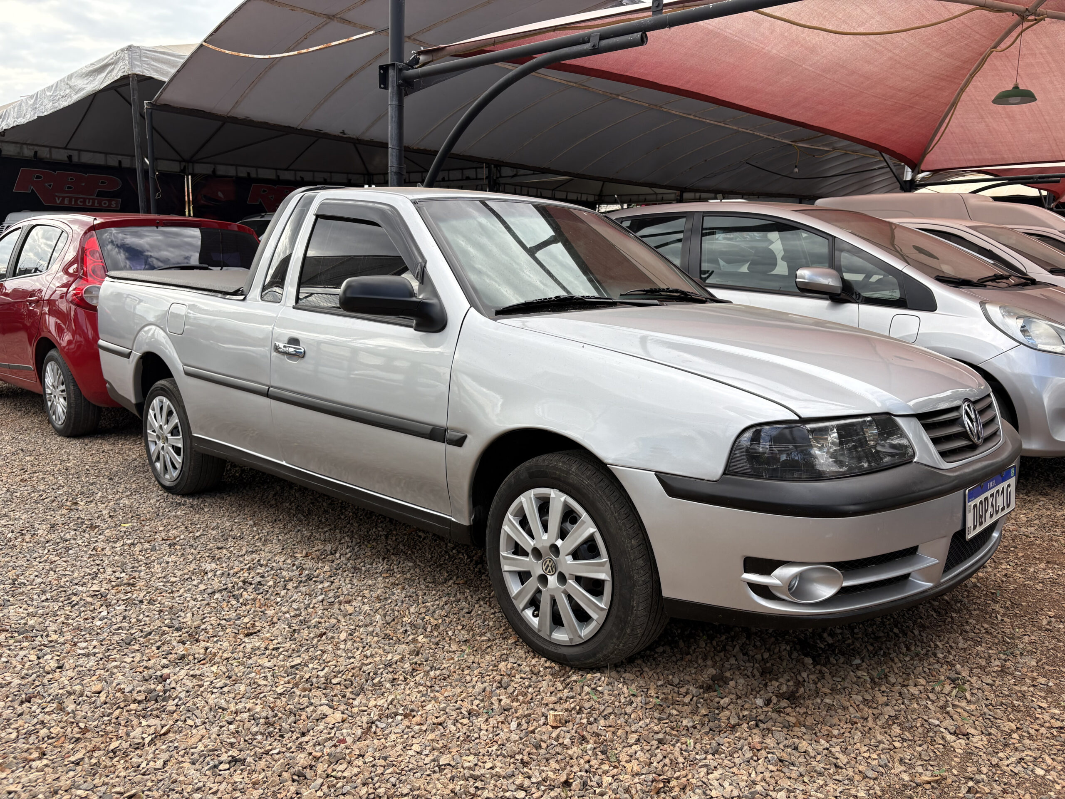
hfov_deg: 67.3
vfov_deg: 53.1
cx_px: 532
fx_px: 800
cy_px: 400
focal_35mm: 26
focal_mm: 5.96
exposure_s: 1/731
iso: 50
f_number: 1.6
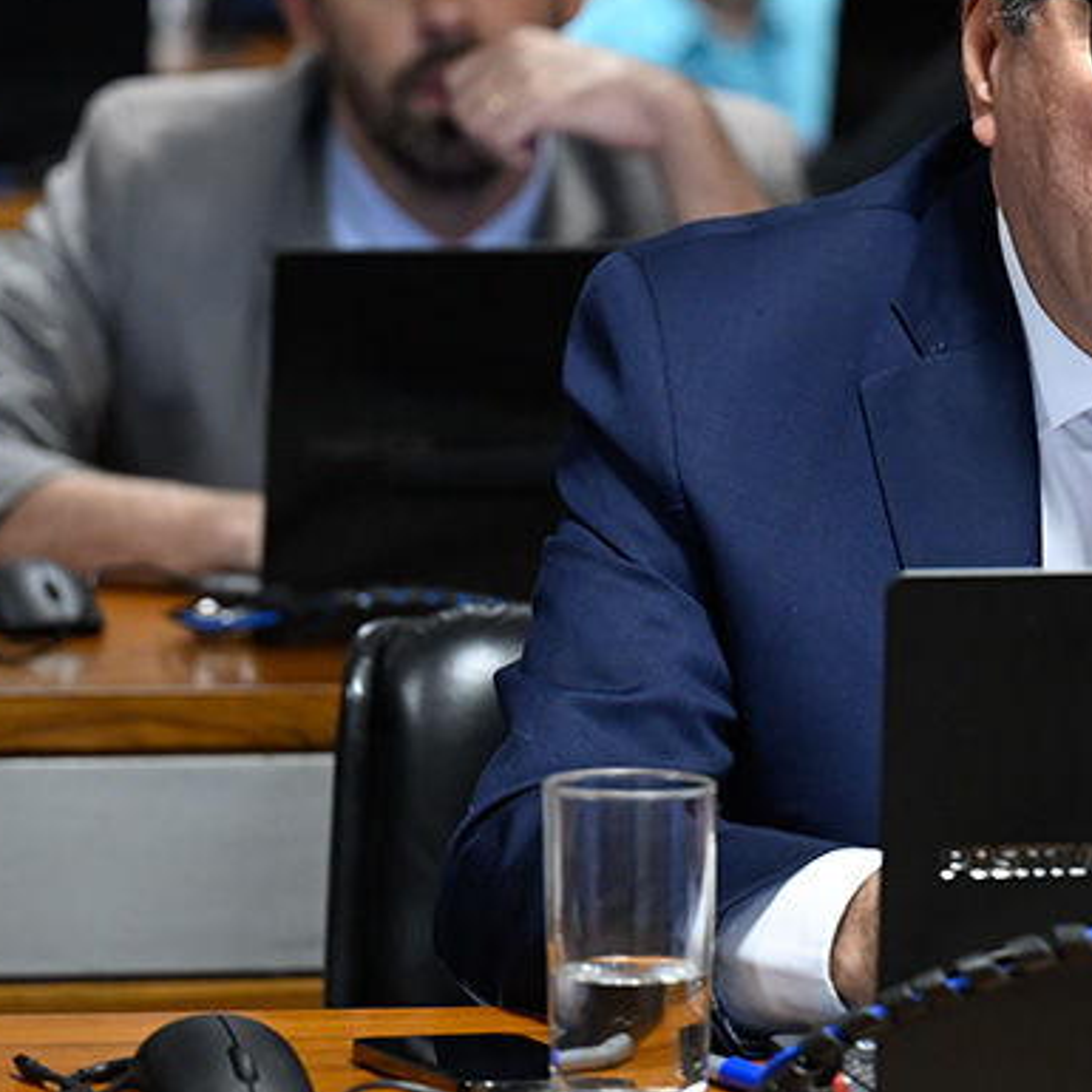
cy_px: 312
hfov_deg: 6.8
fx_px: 9137
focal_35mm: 256
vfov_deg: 6.8
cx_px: 1132
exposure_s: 1/160
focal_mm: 90
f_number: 2.8
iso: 1600
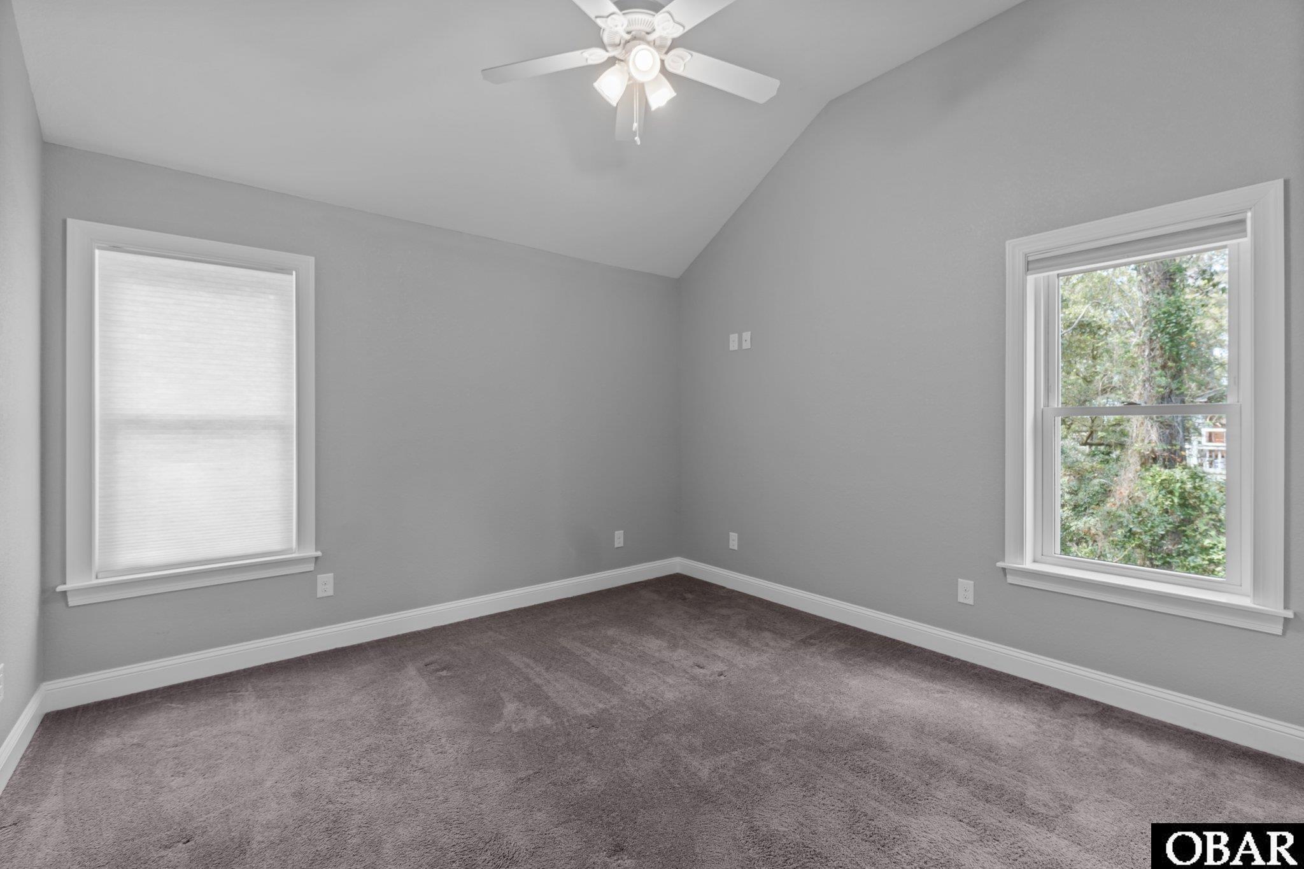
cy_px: 434
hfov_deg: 100.4
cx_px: 652
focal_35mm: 15
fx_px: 543
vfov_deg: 77.3
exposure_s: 1
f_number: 8
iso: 100
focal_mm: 10
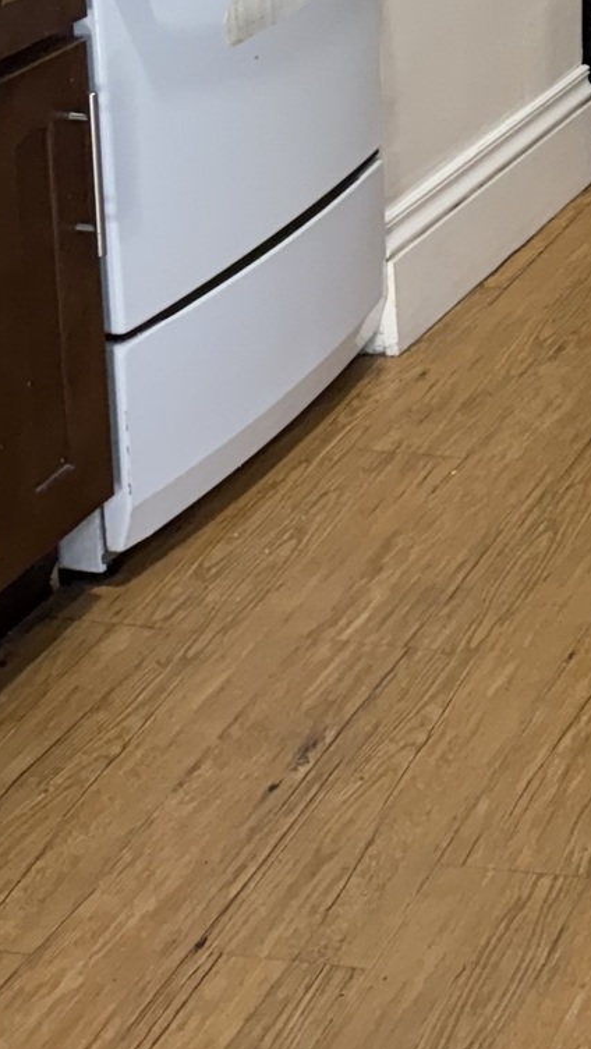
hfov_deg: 13.1
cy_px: -280
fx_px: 2227
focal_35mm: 80
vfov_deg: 23.7
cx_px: 1192
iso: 200
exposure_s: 1/120
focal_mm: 6.76
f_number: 1.78
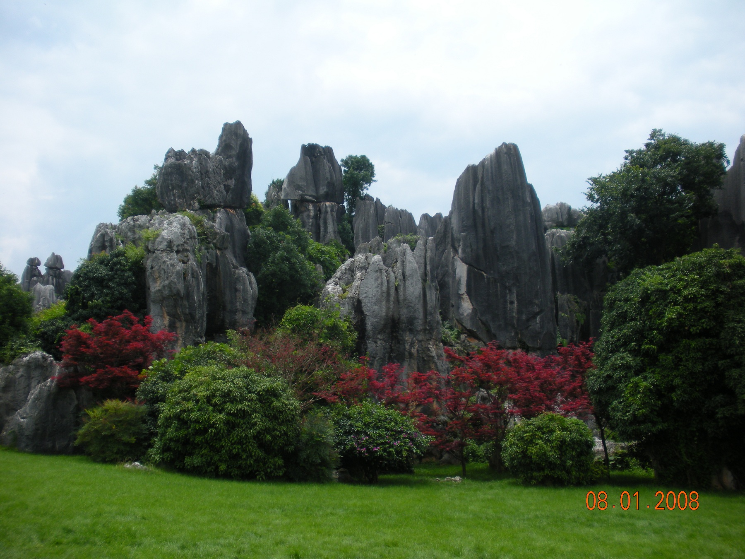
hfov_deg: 51.4
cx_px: 372
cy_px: 280
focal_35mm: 36
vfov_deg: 39.7
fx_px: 775
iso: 64
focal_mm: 6.3
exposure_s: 1/772
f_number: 3.5
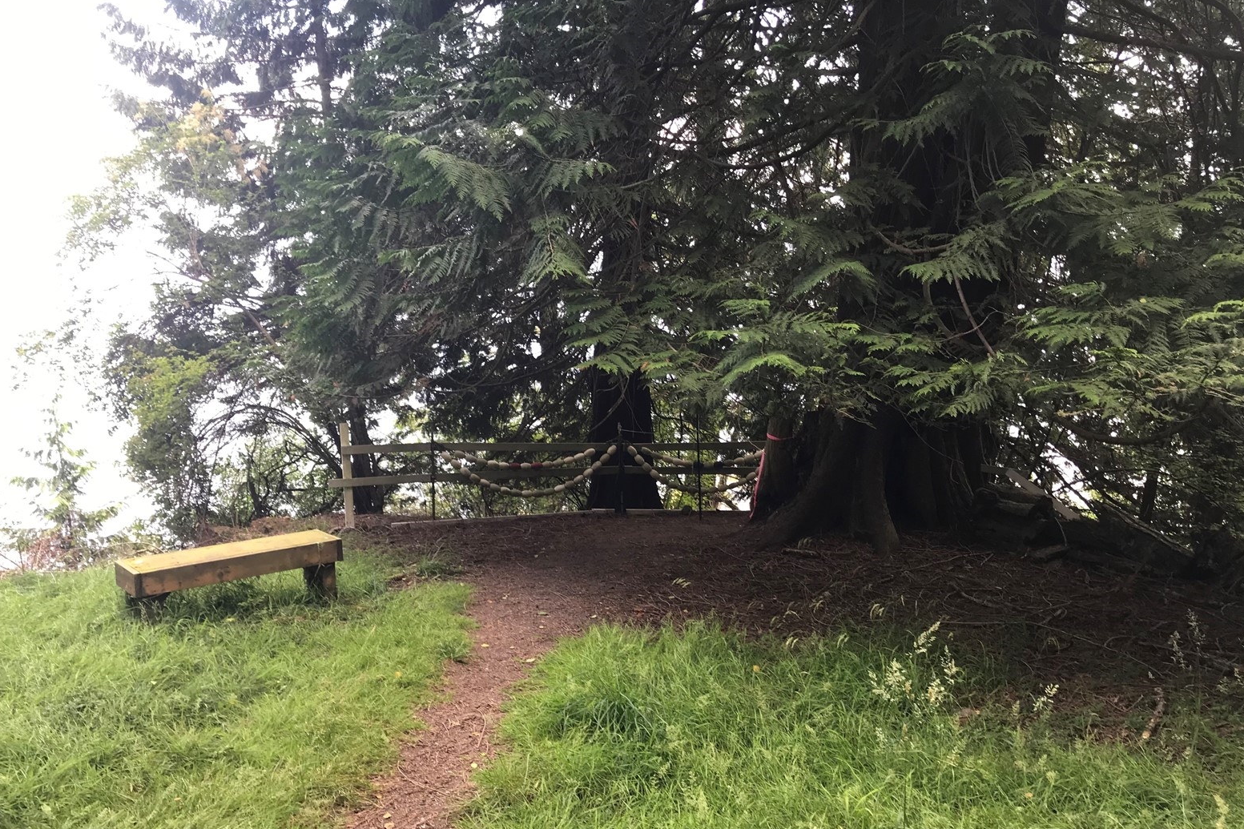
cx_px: 626
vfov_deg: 43.5
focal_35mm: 30
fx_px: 1036
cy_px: 477
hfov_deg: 61.9
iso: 25
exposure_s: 1/60
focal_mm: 3.99
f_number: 1.8
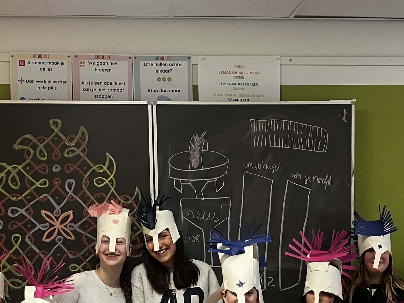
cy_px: 280
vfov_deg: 19.7
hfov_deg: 26.7
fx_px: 852
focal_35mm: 73
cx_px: 209
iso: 80
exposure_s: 1/50
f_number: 1.8
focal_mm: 3.99
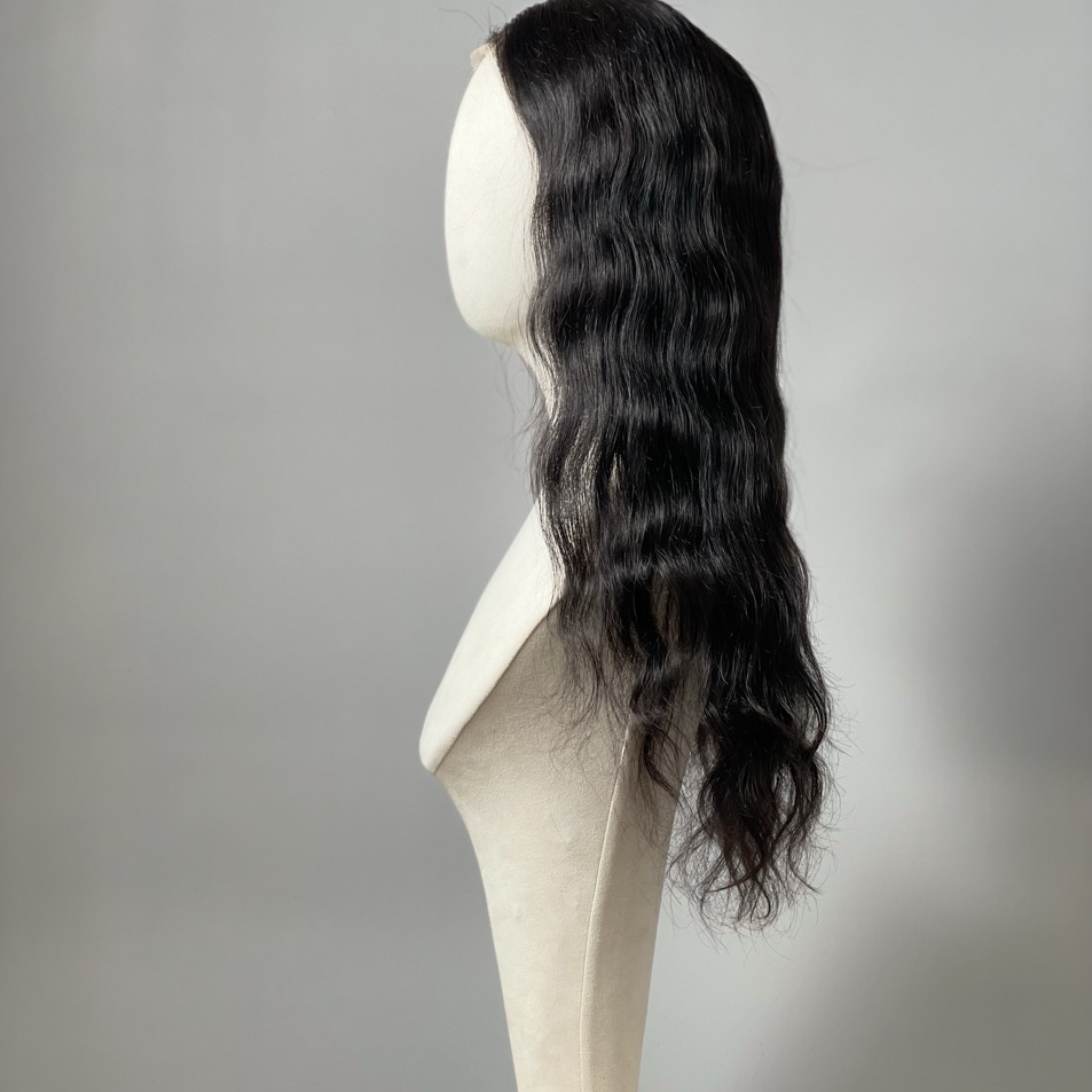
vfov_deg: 22.8
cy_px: 607
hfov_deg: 22.8
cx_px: 545
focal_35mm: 76
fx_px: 2712
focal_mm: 7.5
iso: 64
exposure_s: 1/100
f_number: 2.2
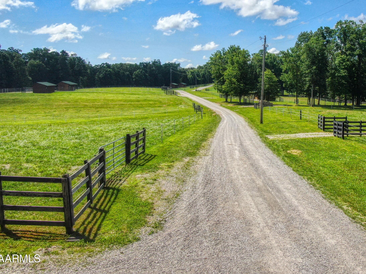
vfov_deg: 42.3
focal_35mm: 33
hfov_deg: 54.4
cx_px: 241
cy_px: 87
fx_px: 349
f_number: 2.8
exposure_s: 1/1600
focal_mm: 4.4
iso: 100
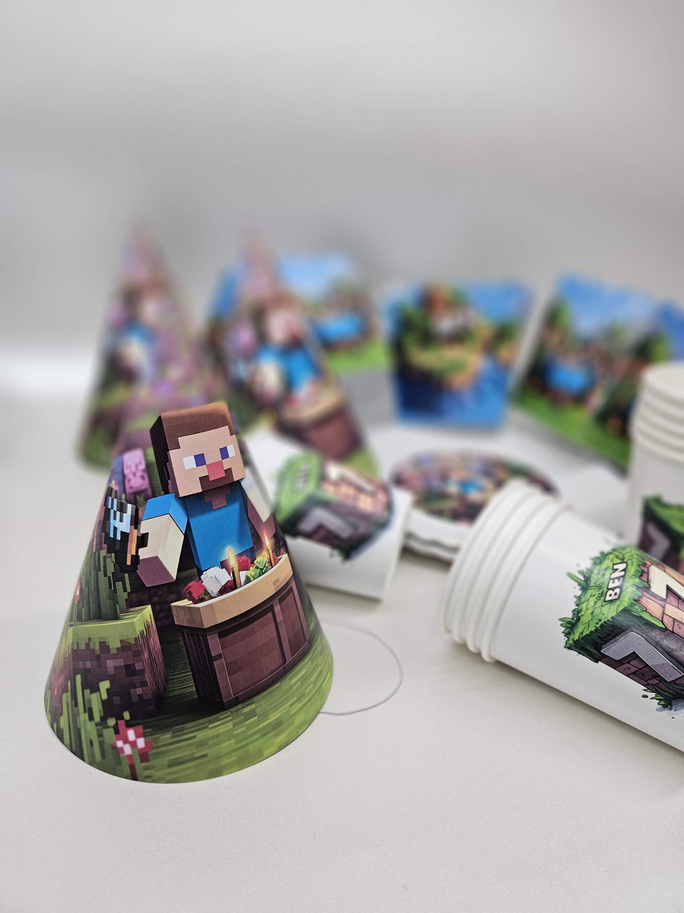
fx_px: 606
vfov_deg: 73.9
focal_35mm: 23
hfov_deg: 58.9
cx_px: 342
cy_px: 456
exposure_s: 1/100
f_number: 1.8
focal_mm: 5.4
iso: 80
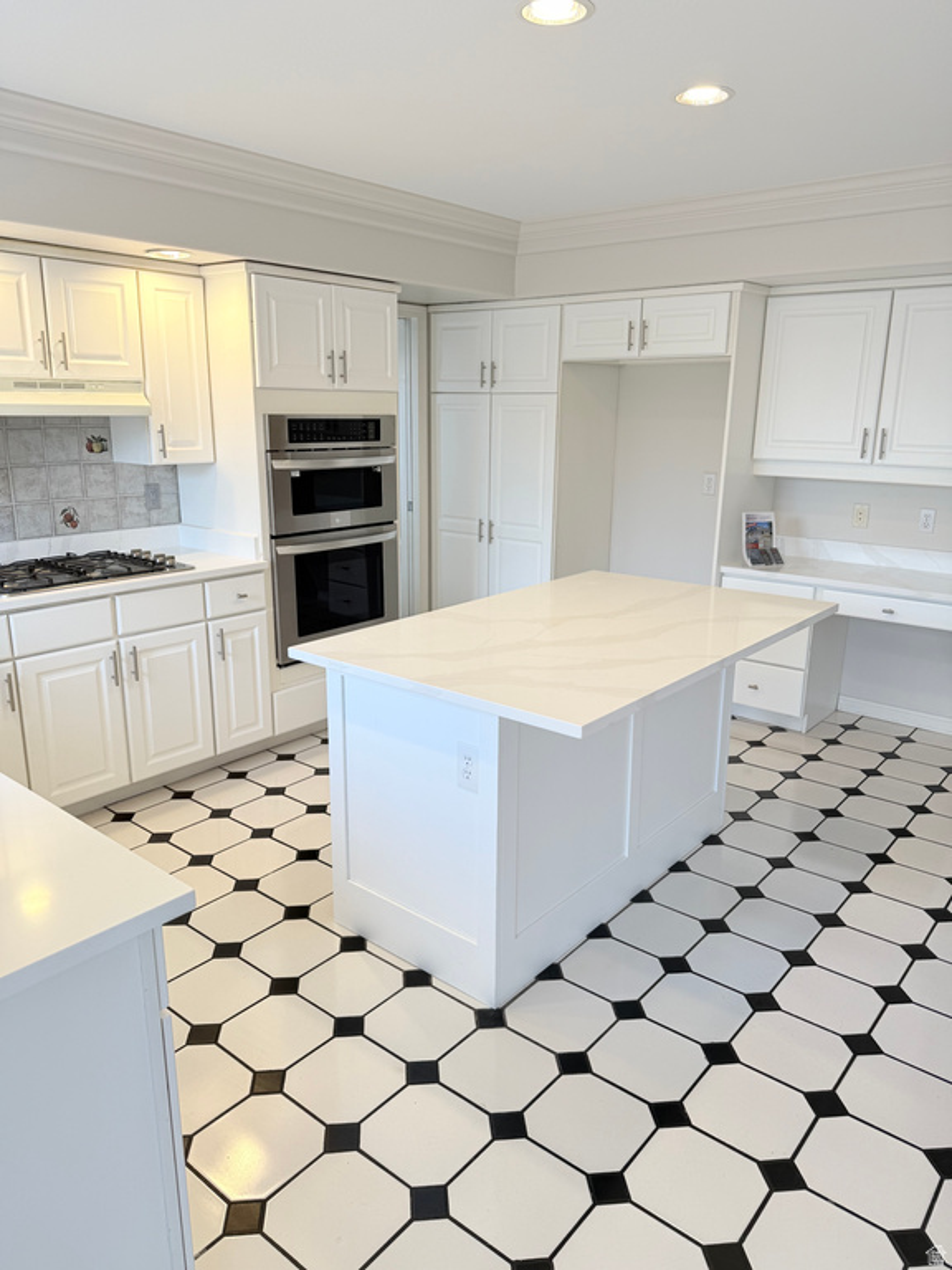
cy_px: 635
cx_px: 476
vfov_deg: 71.6
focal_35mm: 24
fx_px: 880
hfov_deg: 56.8
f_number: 1.78
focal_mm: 6.76
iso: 64
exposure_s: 1/158
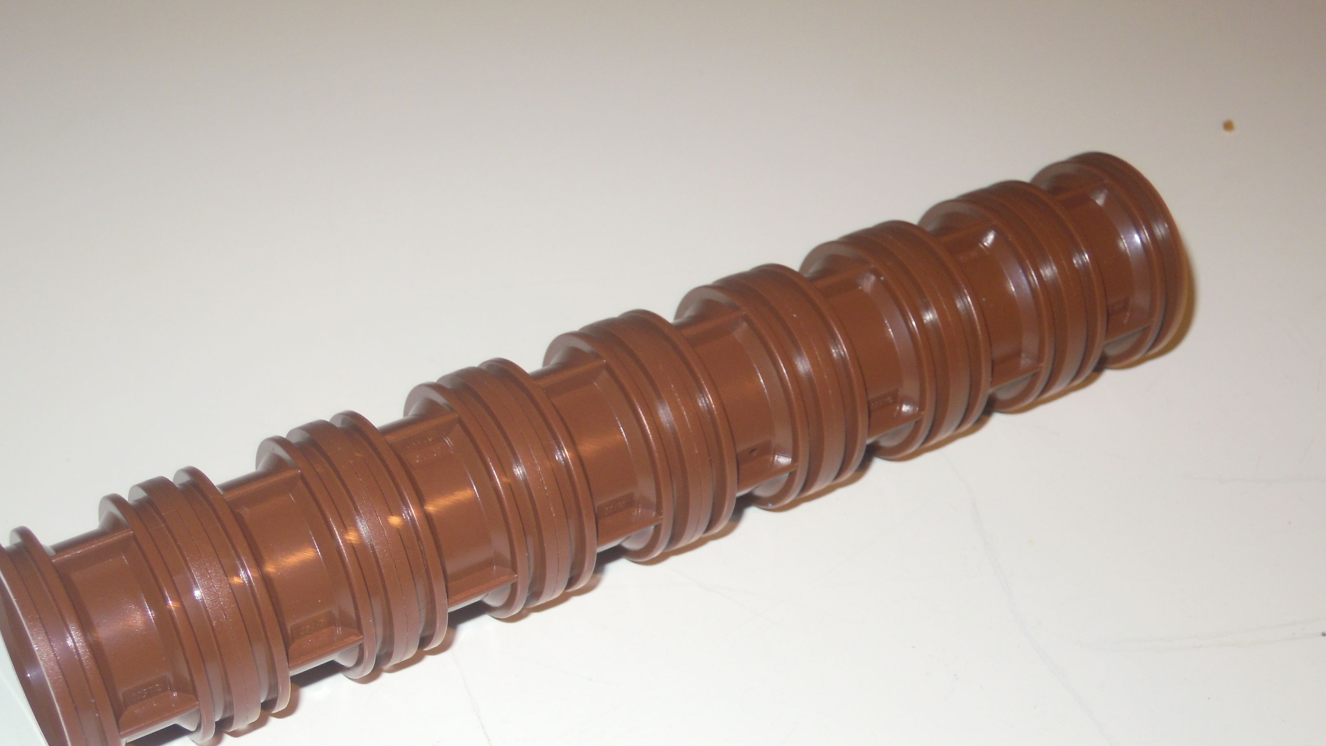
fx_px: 1934
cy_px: 606
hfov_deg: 37.8
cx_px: 603
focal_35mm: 55
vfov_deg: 21.5
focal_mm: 7.3
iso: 100
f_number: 3.2
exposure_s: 1/30
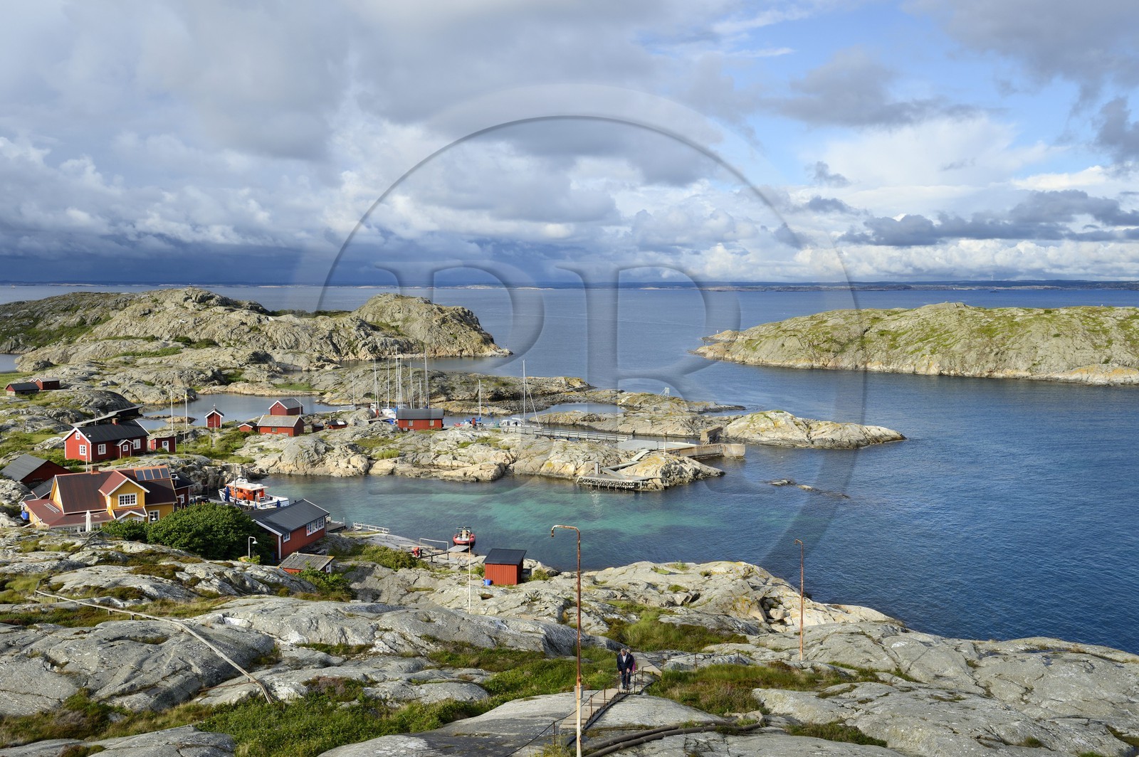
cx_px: 570
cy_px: 378
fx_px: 1106
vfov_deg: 37.8
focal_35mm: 35
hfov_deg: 54.5
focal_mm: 35
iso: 200
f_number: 10
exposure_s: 1/400
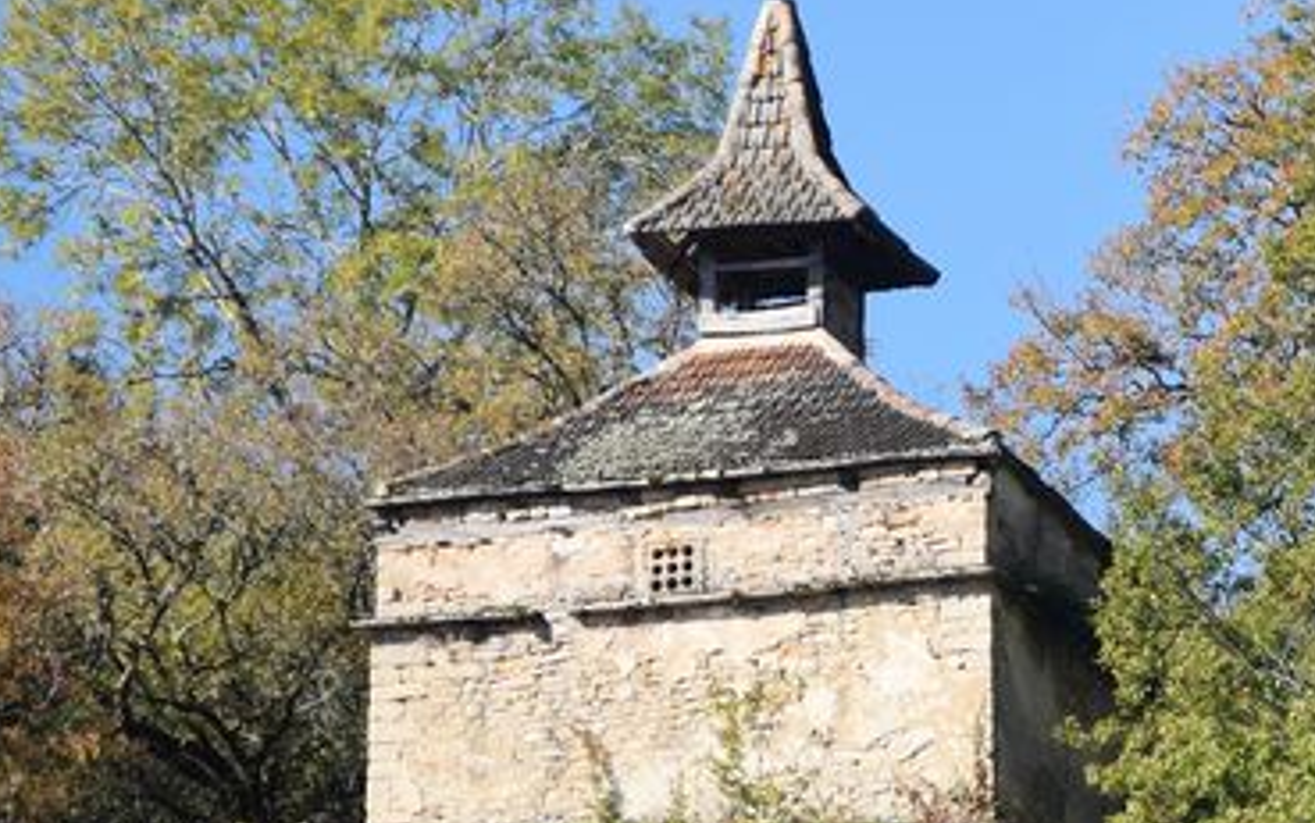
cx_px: 1340
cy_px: 752
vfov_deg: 1.5
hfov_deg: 2.4
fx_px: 31193
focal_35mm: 870
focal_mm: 200
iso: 400
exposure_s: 1/1000
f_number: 5.6
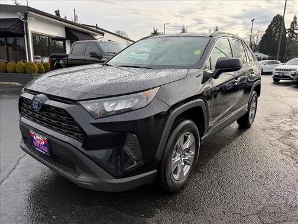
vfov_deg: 56.8
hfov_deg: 71.6
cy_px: 112
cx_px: 149
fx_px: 207
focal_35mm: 24
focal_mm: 6.76
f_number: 1.78
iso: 80
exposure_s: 1/1292
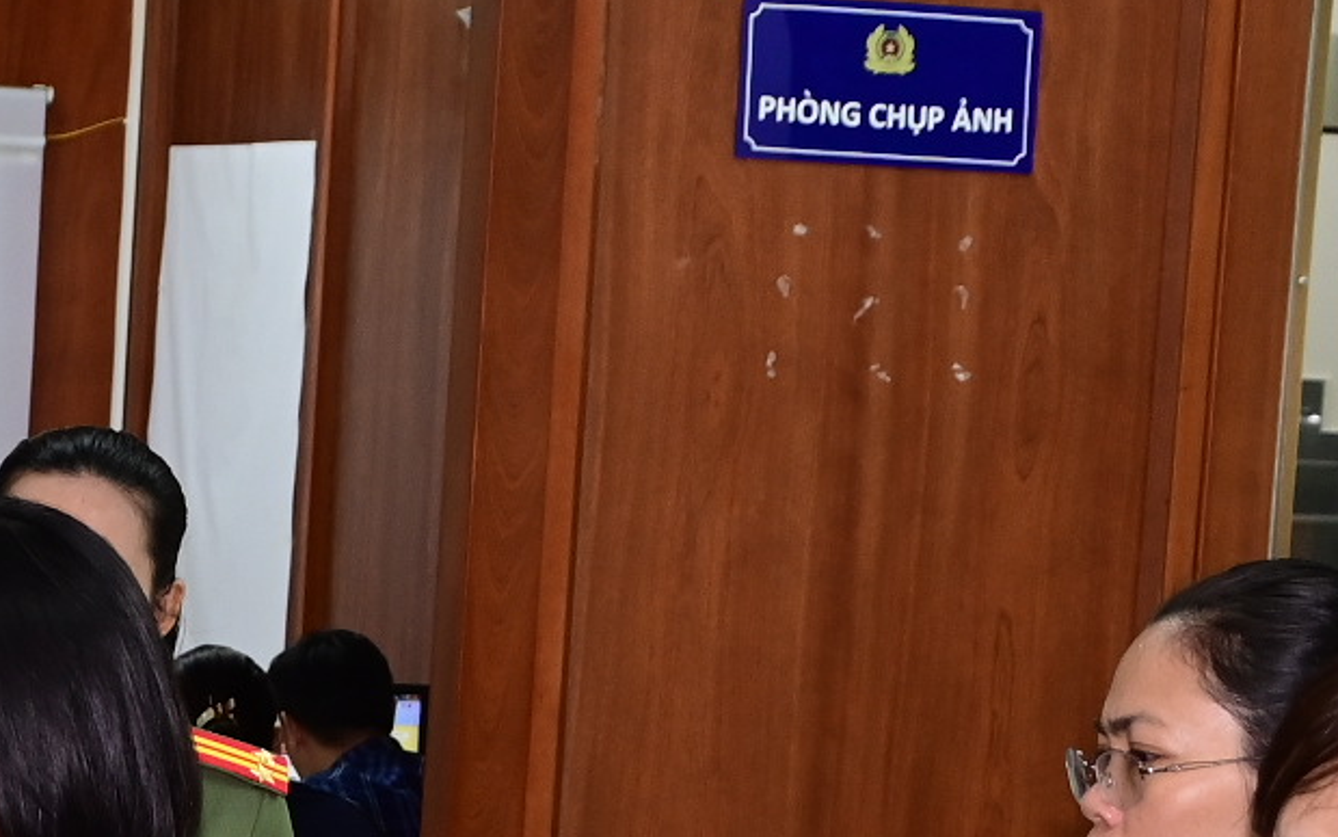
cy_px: 768
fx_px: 4960
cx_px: -305
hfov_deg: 14.8
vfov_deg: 9.6
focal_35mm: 136
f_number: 4
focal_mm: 28
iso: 1000
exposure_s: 1/200
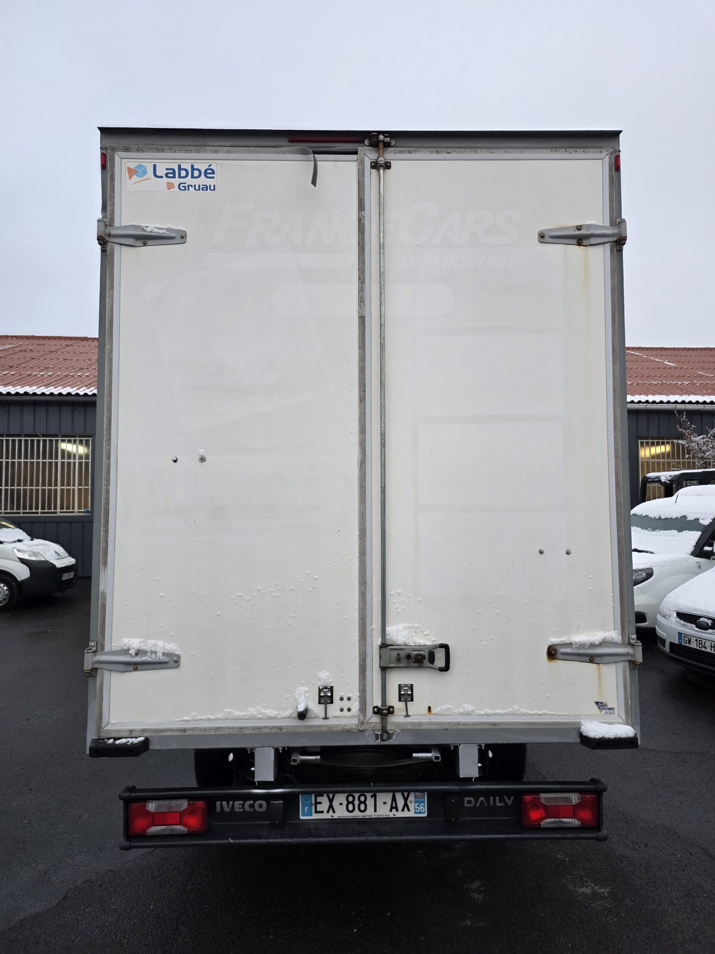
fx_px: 633
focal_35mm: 23
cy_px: 477
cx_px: 358
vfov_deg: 73.9
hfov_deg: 58.9
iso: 80
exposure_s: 1/100
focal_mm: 6.25
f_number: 1.7
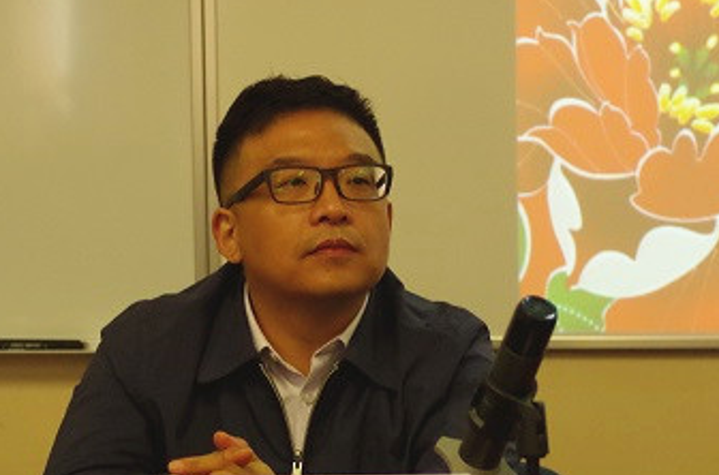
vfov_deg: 9.5
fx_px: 2848
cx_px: 297
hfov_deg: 14.4
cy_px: 266
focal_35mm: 143
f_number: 4
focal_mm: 40
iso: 1600
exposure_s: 1/200
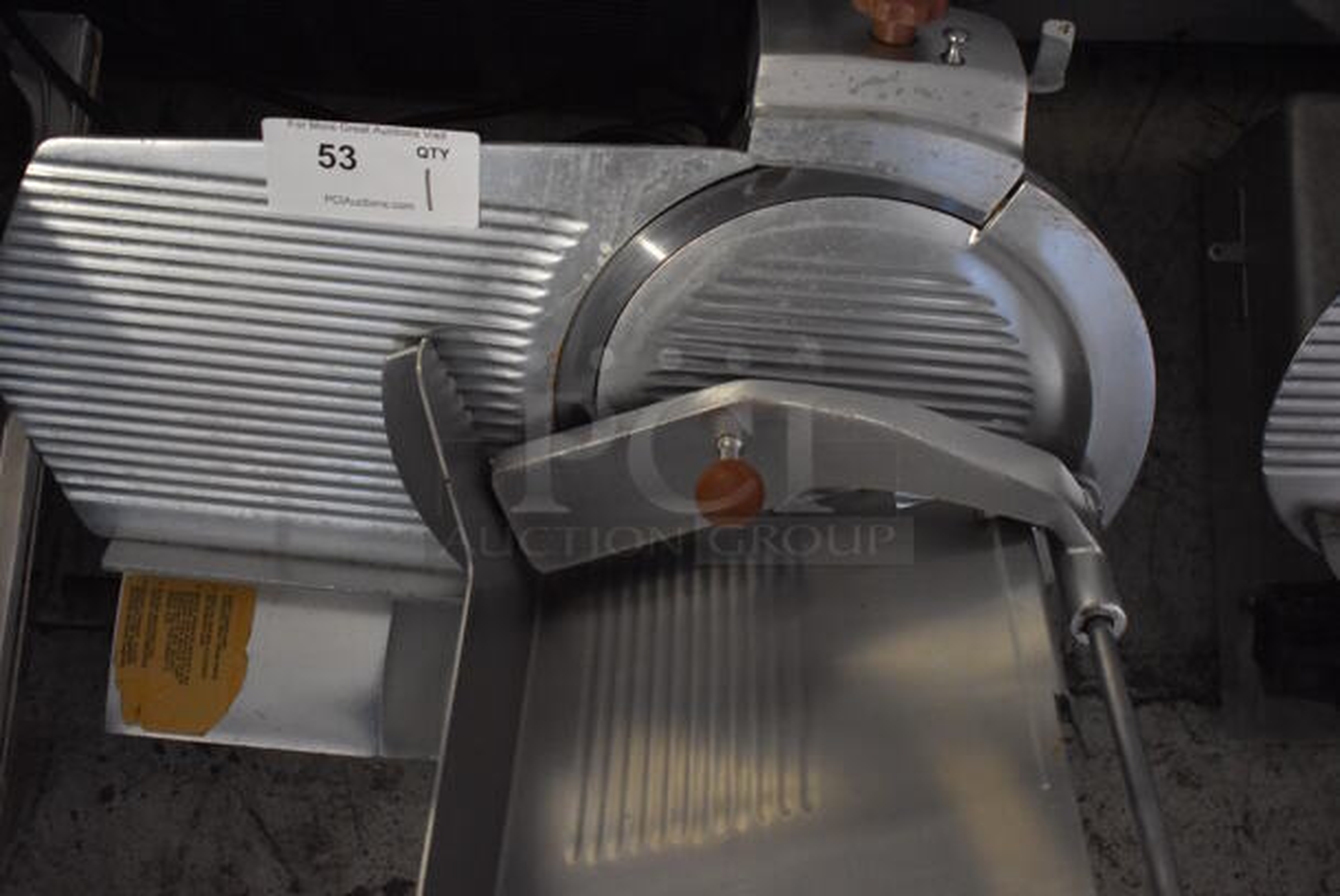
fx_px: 1621
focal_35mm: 44
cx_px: 670
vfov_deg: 30.9
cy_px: 448
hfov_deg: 44.9
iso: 4500
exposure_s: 1/125
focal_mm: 29
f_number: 4.2
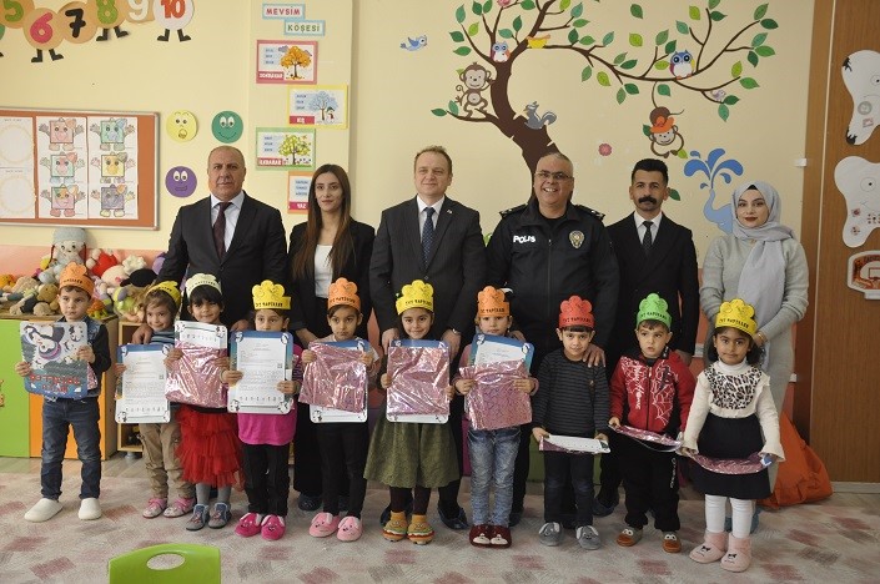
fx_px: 879
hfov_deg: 53.2
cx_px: 440
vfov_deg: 36.8
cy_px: 292
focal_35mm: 36
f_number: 3.8
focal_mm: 24
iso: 800
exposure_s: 1/100
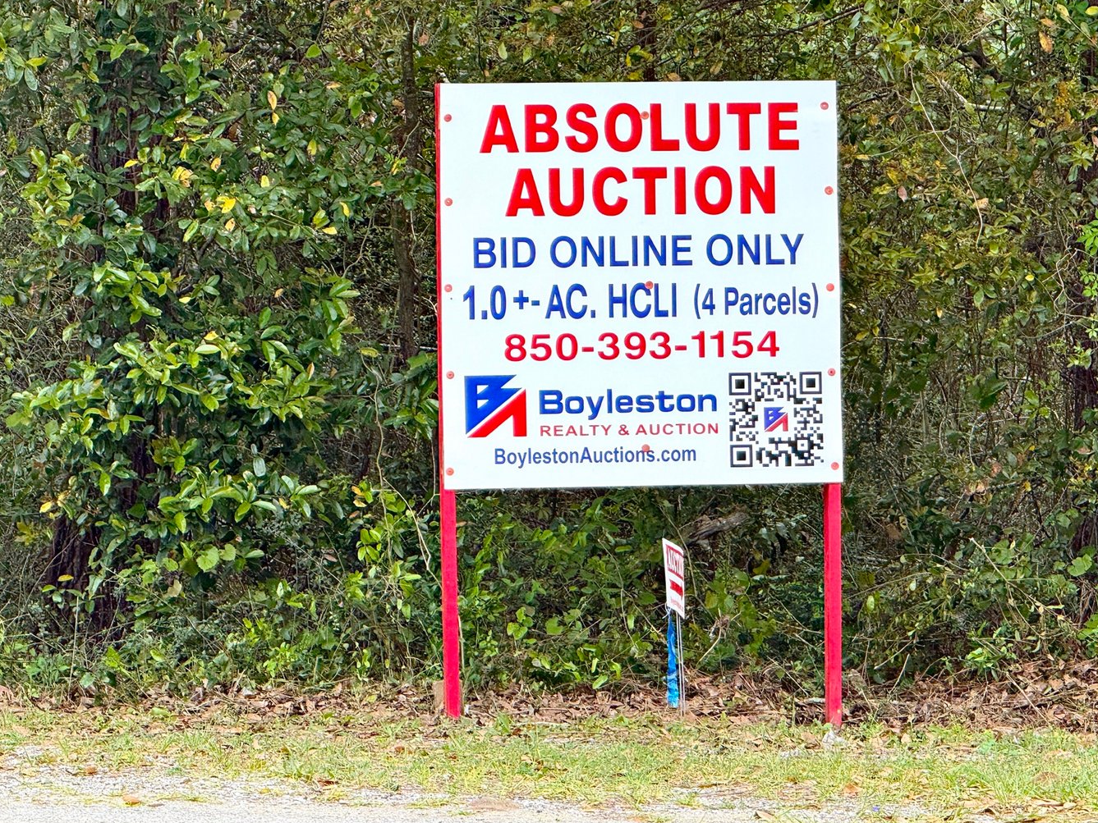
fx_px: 7074
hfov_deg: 8.9
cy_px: 426
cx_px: 582
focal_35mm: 223
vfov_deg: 6.7
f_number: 2
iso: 64
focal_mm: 15
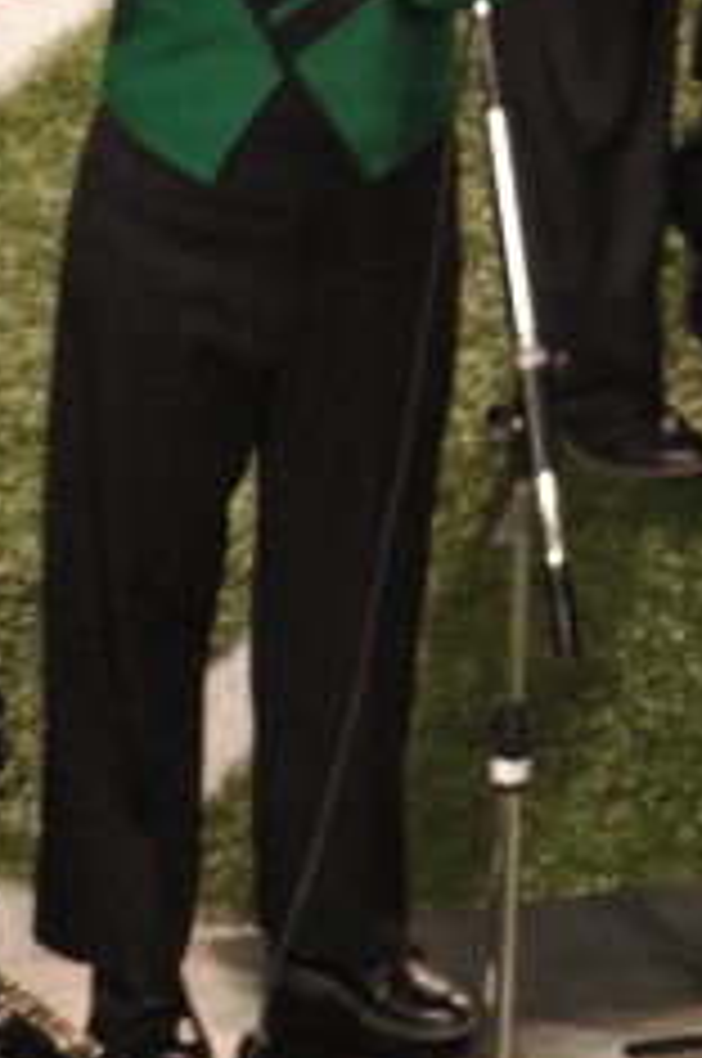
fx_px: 44940
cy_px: -45
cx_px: 178
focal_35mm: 1532
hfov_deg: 0.9
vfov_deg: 1.3
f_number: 5.6
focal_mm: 400
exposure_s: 1/50
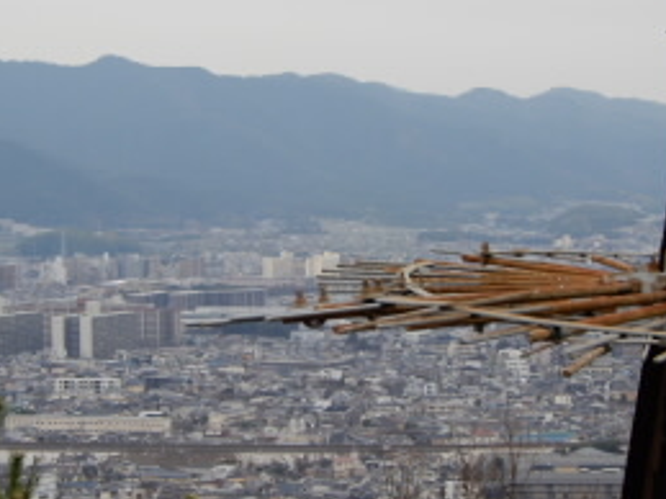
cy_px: 247
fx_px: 3115
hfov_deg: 12.2
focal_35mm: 162
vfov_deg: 9.2
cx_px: 303
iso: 80
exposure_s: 1/160
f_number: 5
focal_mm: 18.7
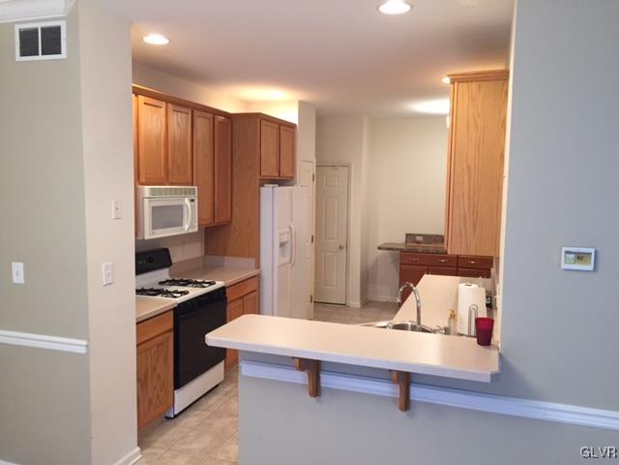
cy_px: 232
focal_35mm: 29
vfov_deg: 48.2
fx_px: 519
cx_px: 310
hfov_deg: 61.7
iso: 160
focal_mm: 4.15
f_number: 2.2
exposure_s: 1/30
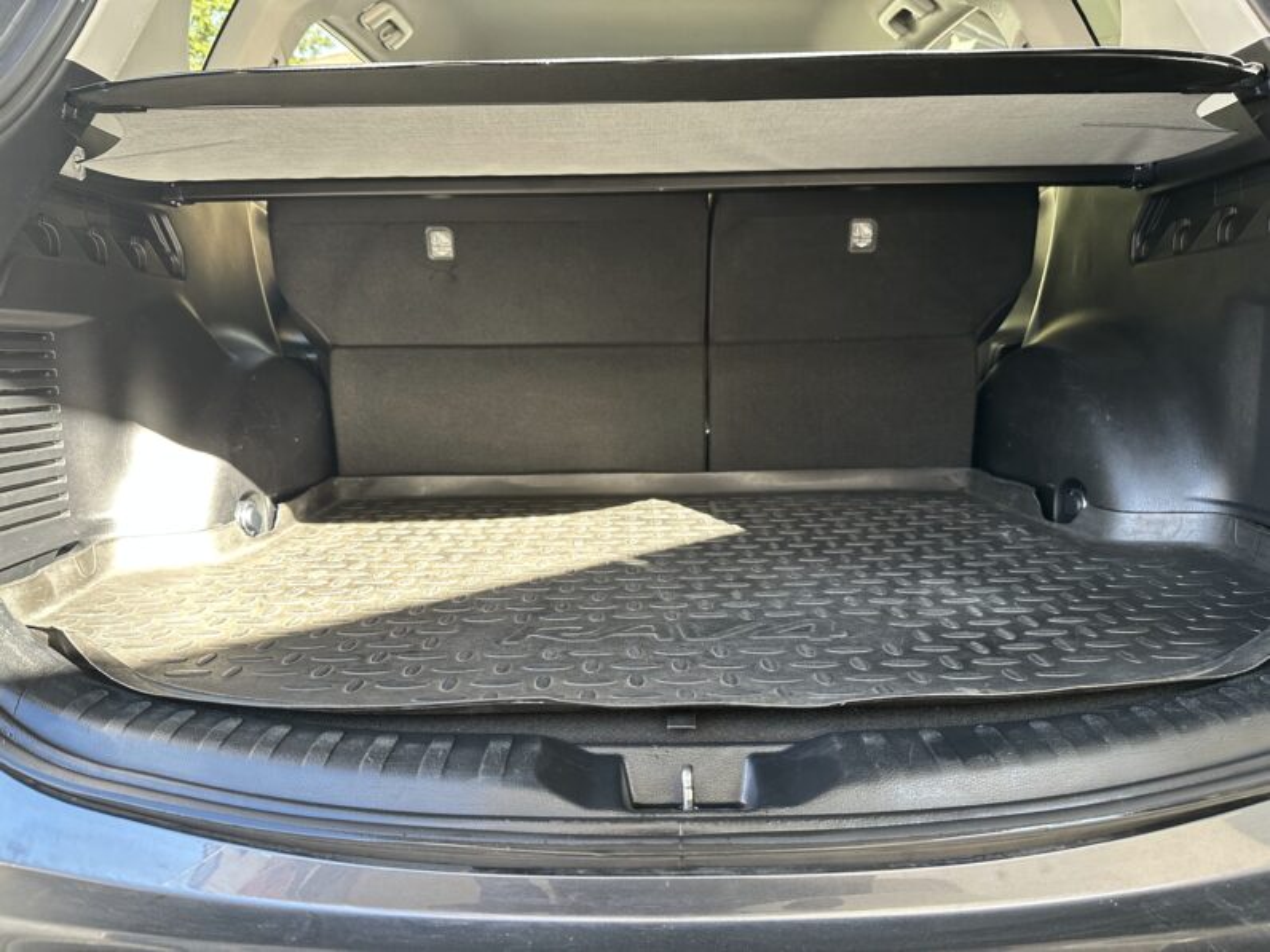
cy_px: 476
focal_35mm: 24
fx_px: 881
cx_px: 635
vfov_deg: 56.8
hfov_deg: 71.6
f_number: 1.78
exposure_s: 1/121
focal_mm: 6.86
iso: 200
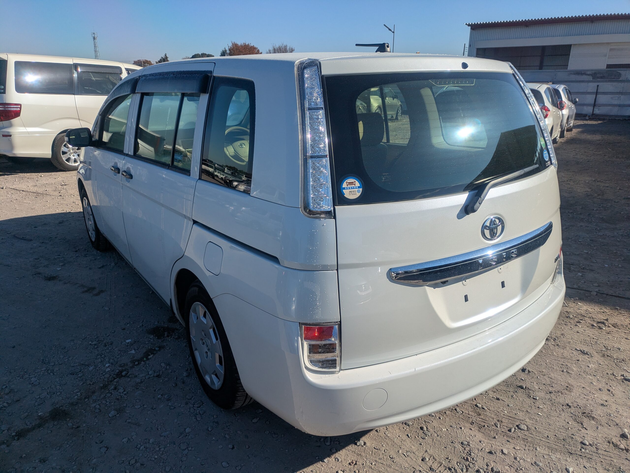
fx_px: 455
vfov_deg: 54.9
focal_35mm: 25
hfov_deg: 69.4
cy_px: 236
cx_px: 315
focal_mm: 5.43
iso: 49
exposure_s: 1/5076
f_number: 1.89
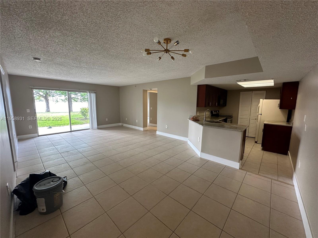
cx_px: 159
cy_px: 119
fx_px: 129
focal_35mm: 14
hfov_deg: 102.1
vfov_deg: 85.7
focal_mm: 2.22
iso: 200
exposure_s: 1/60
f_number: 2.2
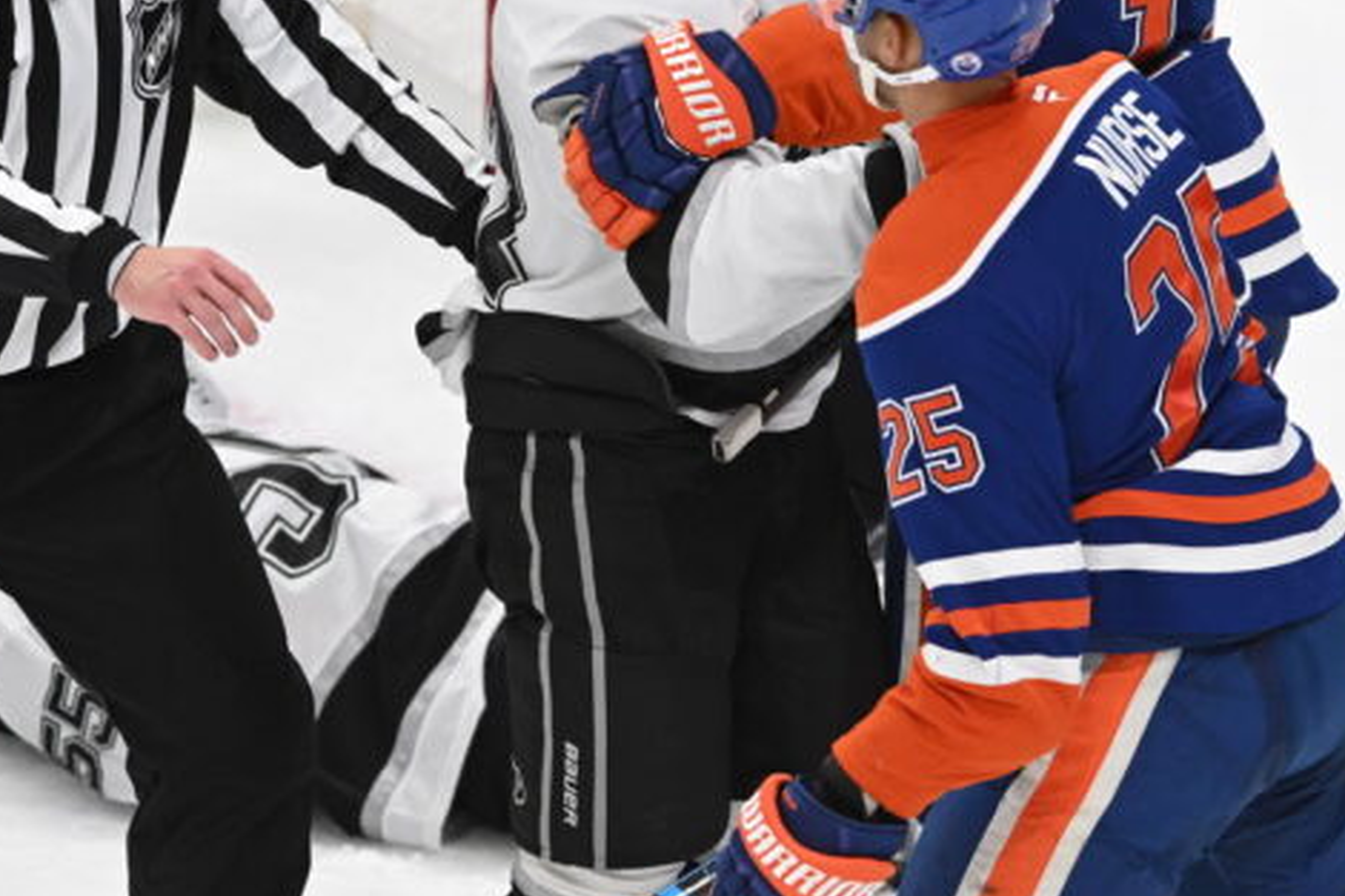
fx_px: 32566
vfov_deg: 1.6
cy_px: 374
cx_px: 552
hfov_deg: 2.4
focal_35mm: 872
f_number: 5
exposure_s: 1/640
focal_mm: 400
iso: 1600
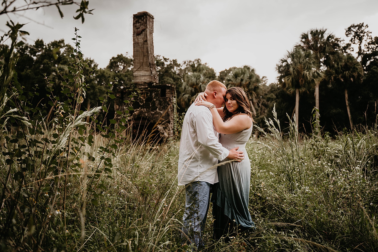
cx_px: 189
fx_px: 378
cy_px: 126
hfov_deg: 53.1
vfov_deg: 36.9
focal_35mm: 36
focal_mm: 36
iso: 250
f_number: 2.8
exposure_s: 1/400
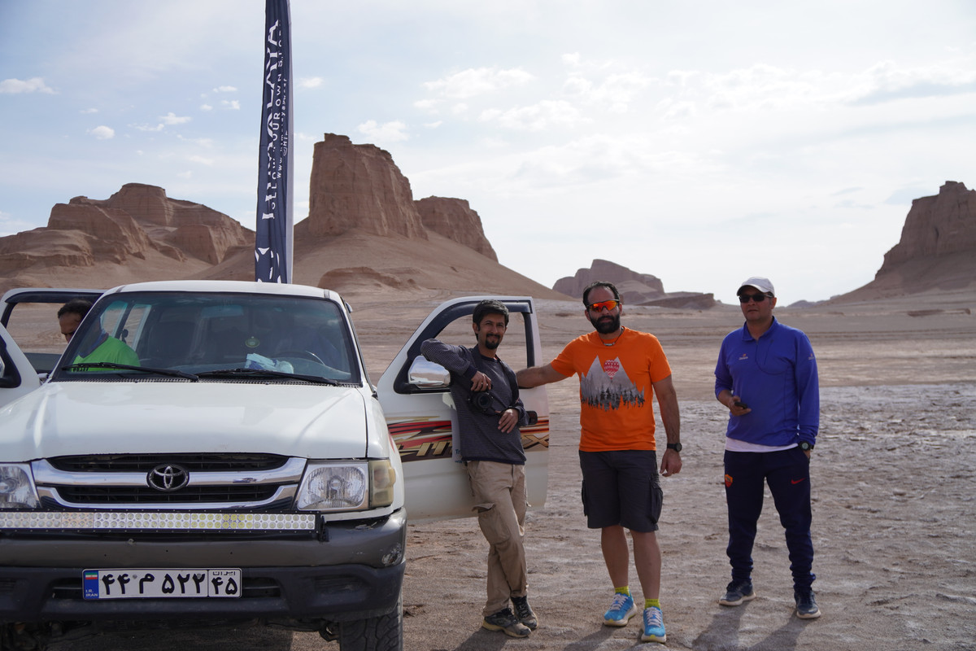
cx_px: 488
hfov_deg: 53.1
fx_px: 976
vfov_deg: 36.9
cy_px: 326
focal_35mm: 36
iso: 100
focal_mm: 24
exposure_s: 1/1600
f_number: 4
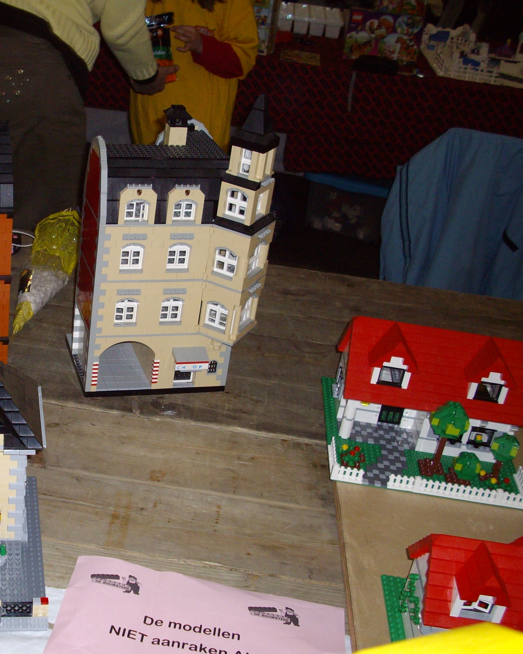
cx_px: 87
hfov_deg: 29.9
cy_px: 331
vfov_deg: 38.0
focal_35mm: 49
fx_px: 948
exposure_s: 1/50
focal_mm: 6.2
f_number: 2.8
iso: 160
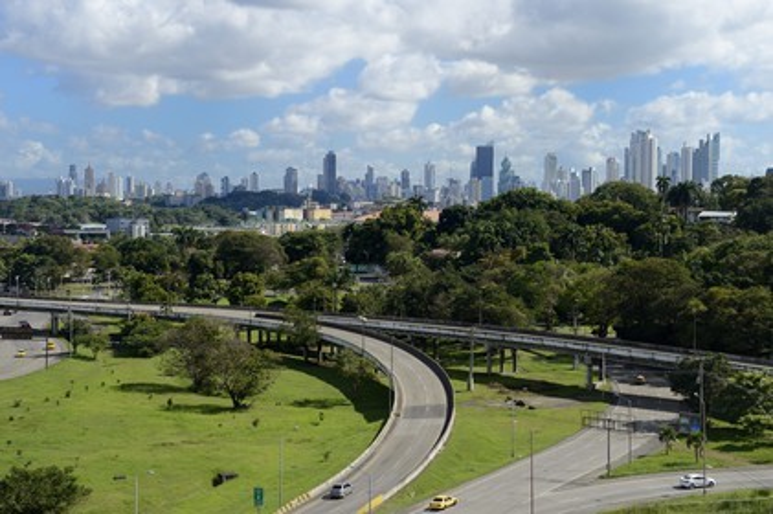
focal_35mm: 62
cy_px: 257
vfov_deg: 21.9
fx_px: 1330
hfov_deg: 32.4
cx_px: 386
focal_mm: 62
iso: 200
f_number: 6.3
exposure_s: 1/800
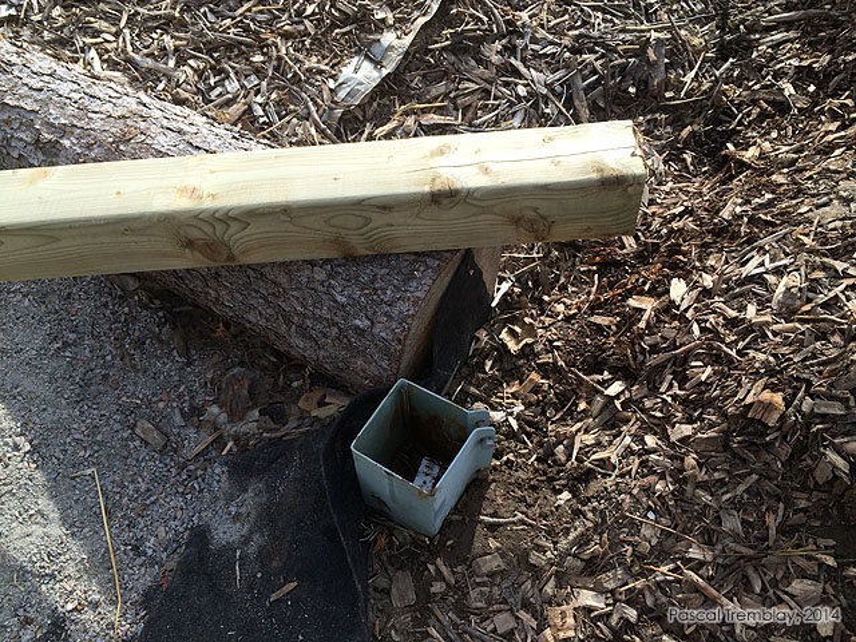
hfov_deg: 60.0
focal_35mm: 30
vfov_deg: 46.8
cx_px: 428
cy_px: 321
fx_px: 742
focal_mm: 4.12
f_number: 2.2
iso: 32
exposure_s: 1/707
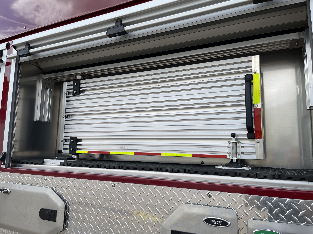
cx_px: 156
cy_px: 117
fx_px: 235
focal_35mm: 26
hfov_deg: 67.3
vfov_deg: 53.1
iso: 32
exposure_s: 1/2123
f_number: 1.6
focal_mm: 5.1
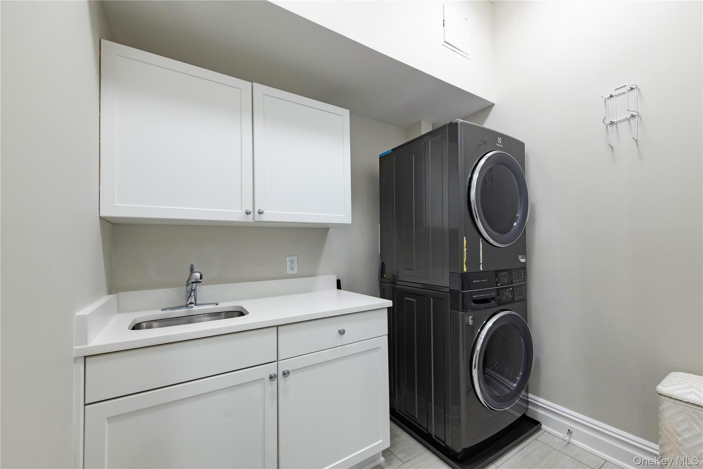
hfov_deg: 104.3
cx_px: 352
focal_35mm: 14
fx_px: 273
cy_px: 234
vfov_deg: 81.2
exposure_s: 1/15
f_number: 5
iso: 400
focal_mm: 14
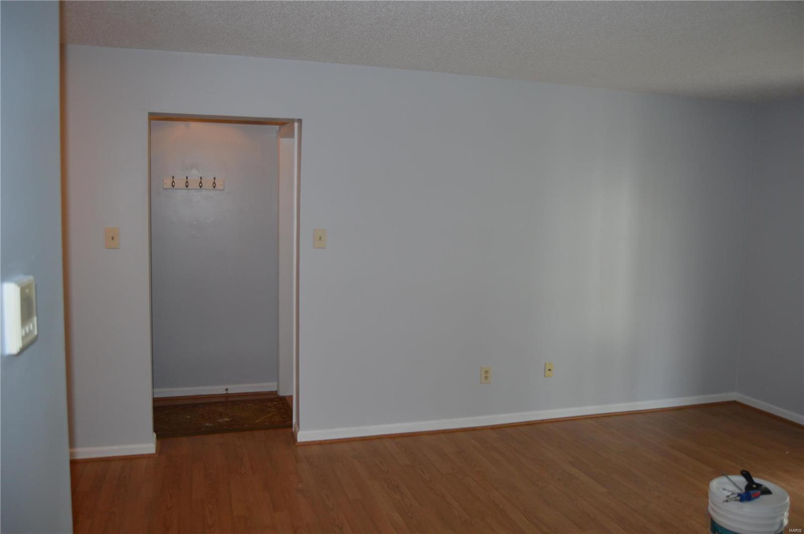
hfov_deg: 67.4
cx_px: 402
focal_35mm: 27
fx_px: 602
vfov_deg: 47.8
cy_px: 267
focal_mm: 18
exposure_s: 1/60
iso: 450
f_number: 3.5
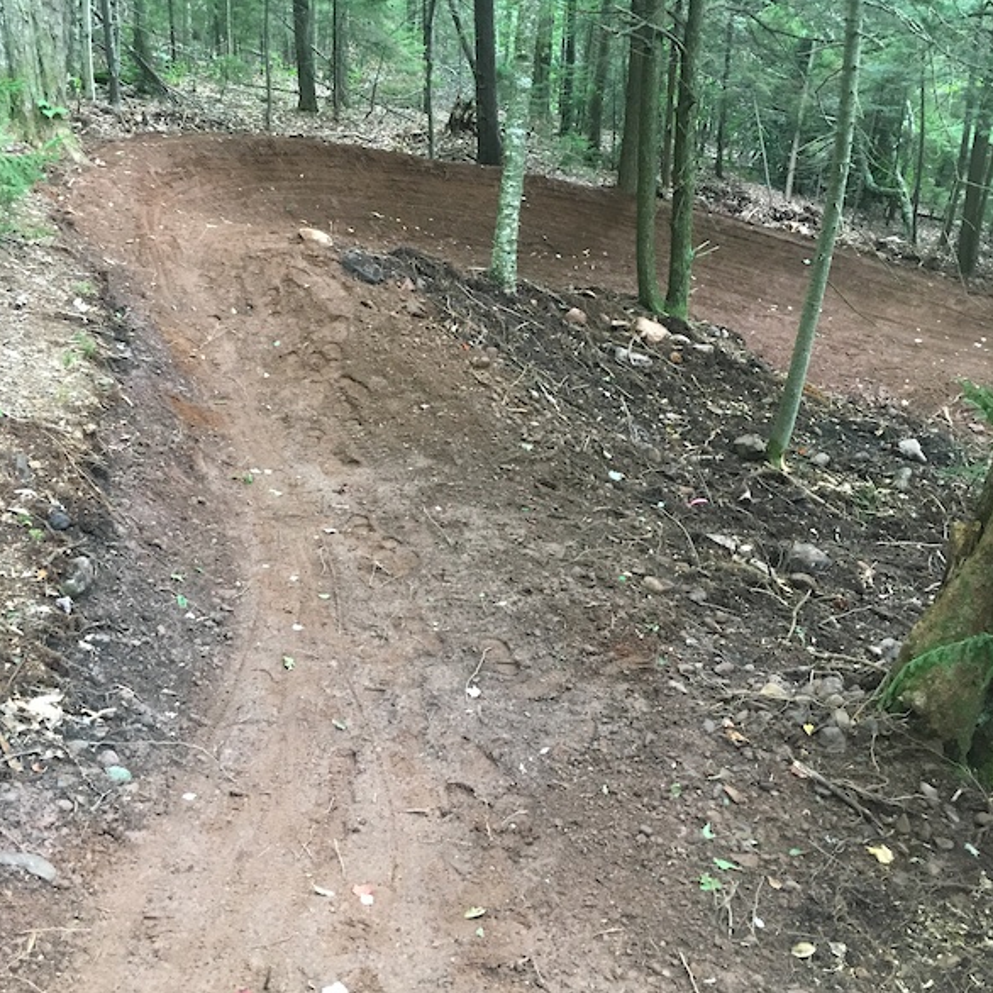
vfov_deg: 47.1
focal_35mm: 35
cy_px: 430
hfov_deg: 47.2
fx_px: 1136
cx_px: 490
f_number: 2.2
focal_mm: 4.15
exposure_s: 1/30
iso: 200
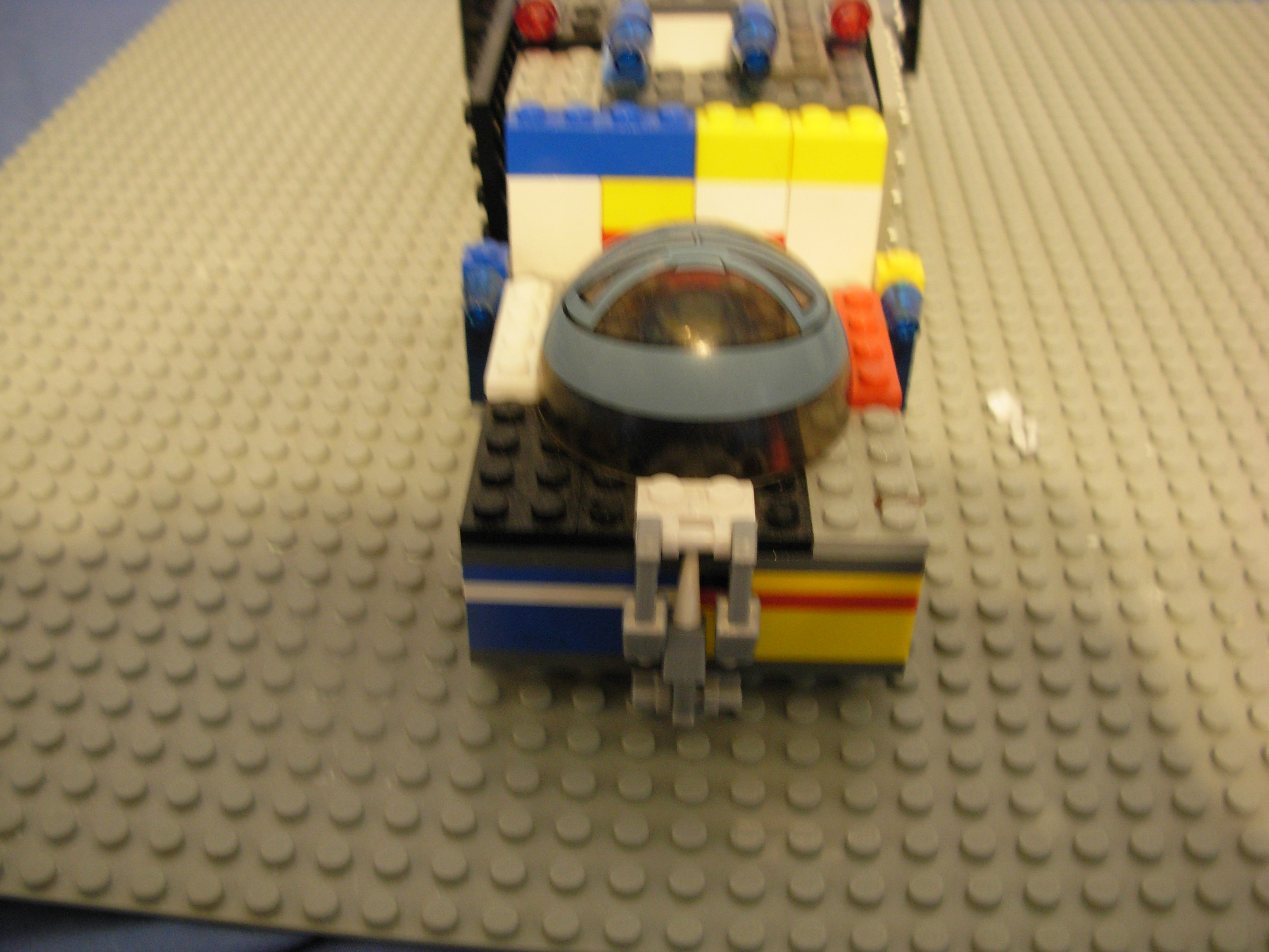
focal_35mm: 38
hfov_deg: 49.0
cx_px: 634
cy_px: 476
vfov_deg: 37.7
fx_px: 1393
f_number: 2.9
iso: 200
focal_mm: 6.3
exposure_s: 1/3.4
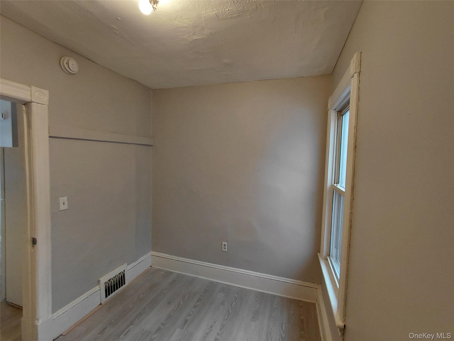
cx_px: 227
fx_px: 210
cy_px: 170
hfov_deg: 94.5
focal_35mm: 16
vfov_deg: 78.1
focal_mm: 1.64
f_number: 2.2
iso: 125
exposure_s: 1/60
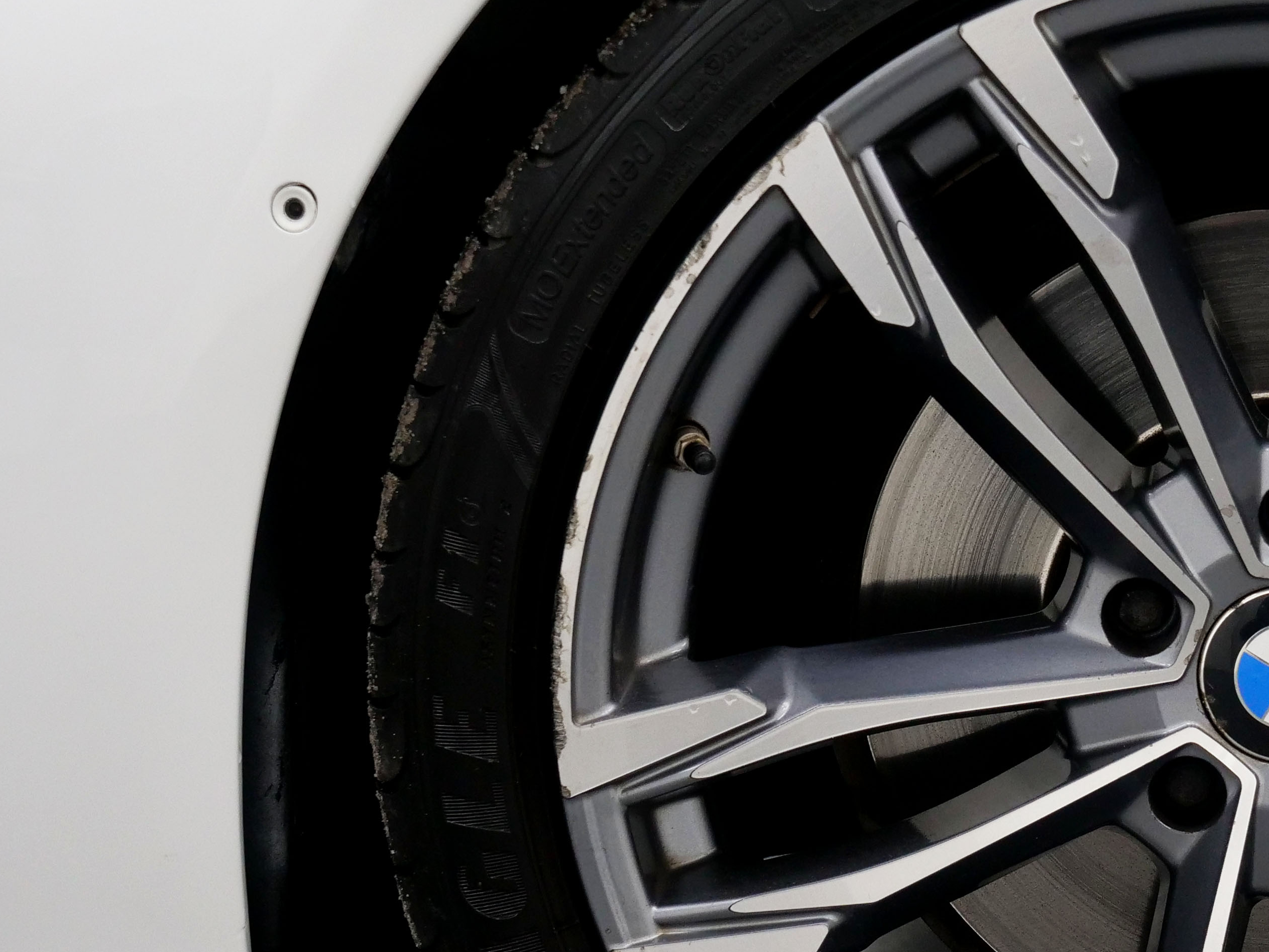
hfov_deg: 16.2
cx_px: 1250
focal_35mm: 119
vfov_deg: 12.4
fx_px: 4362
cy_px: 658
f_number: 3.7
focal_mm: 29
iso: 800
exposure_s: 1/320
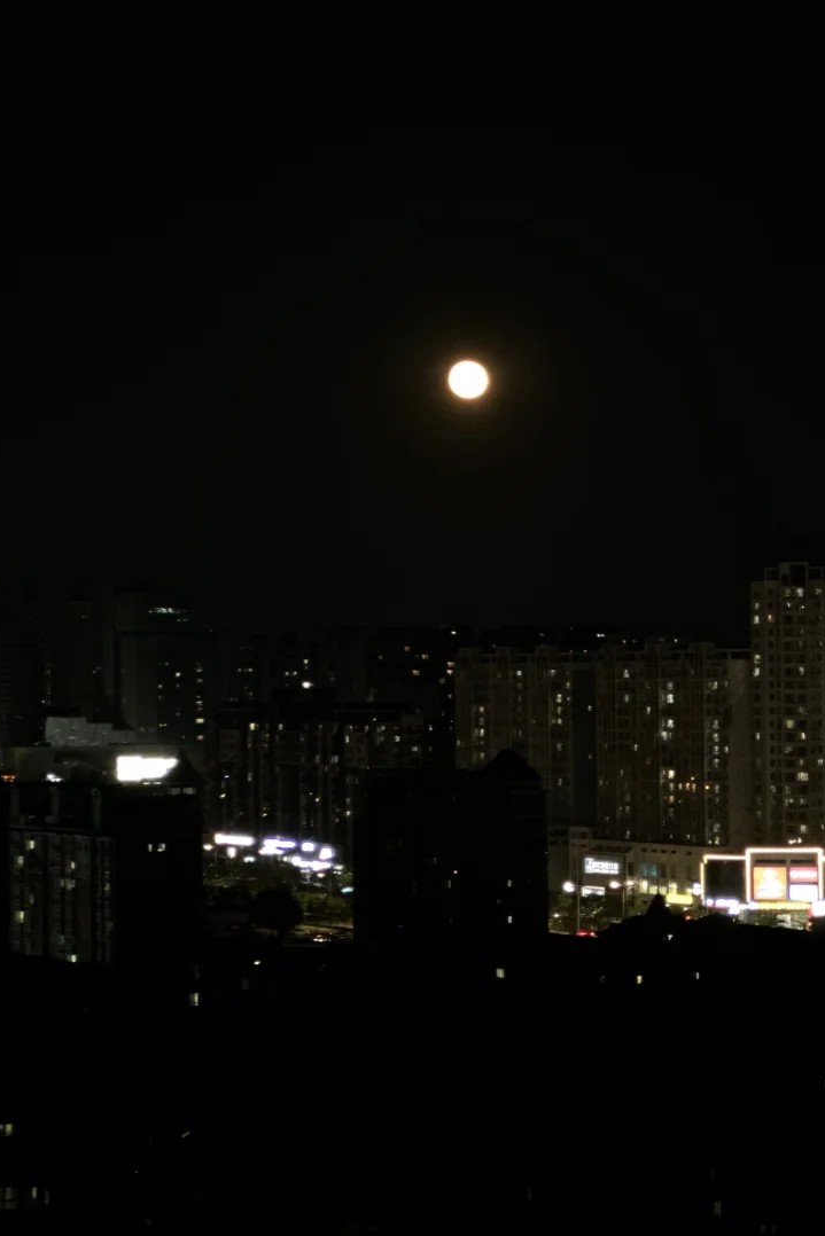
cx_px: 497
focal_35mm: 107
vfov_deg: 19.1
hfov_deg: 12.8
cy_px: 618
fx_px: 3677
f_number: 2.8
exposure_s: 1/15
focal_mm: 9
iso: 800
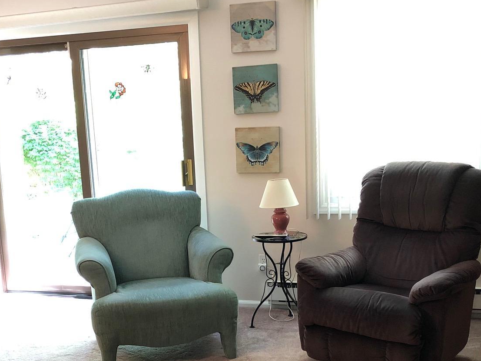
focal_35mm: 51
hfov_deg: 37.5
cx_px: 223
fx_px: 709
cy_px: 268
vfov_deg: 28.2
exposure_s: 1/12
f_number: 1.8
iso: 100
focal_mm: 3.99
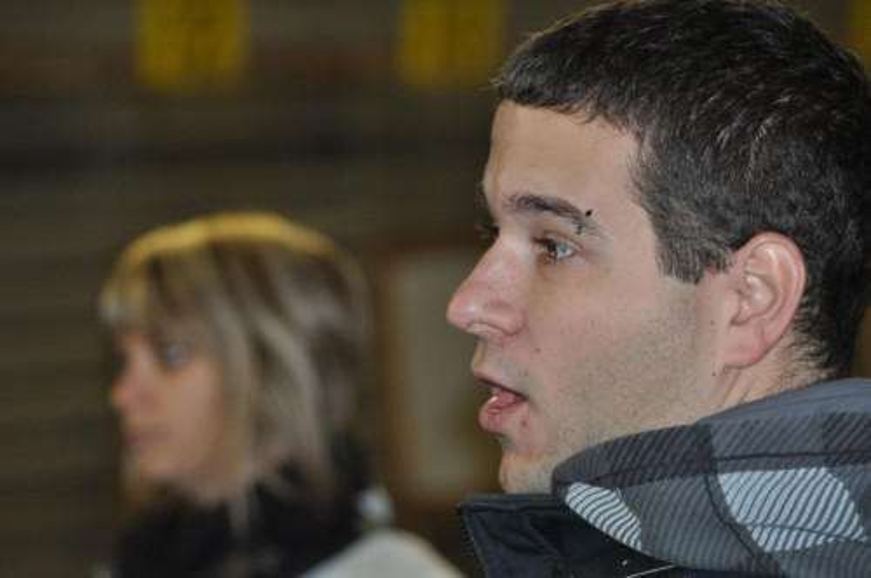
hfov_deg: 11.2
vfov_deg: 7.5
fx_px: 4422
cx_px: 436
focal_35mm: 183
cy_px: 289
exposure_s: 1/60
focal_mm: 122
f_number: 4.8
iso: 800
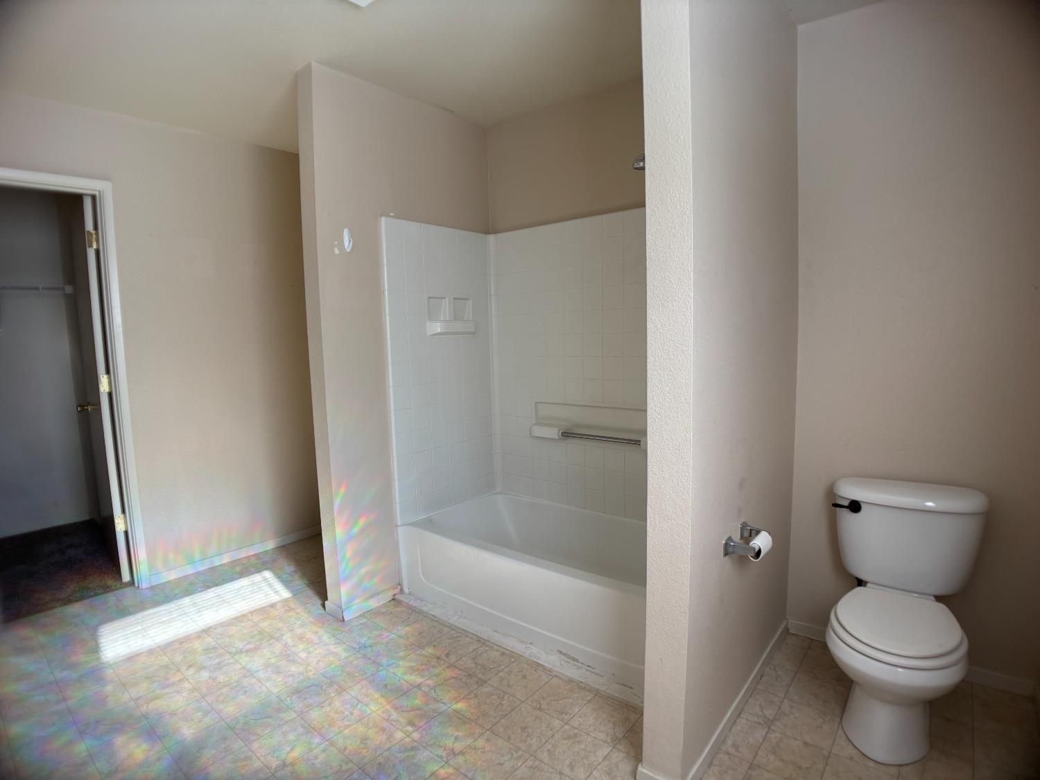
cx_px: 520
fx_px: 781
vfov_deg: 53.1
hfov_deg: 67.3
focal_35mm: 26
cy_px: 390
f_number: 1.6
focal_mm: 5.96
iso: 50
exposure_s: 1/196
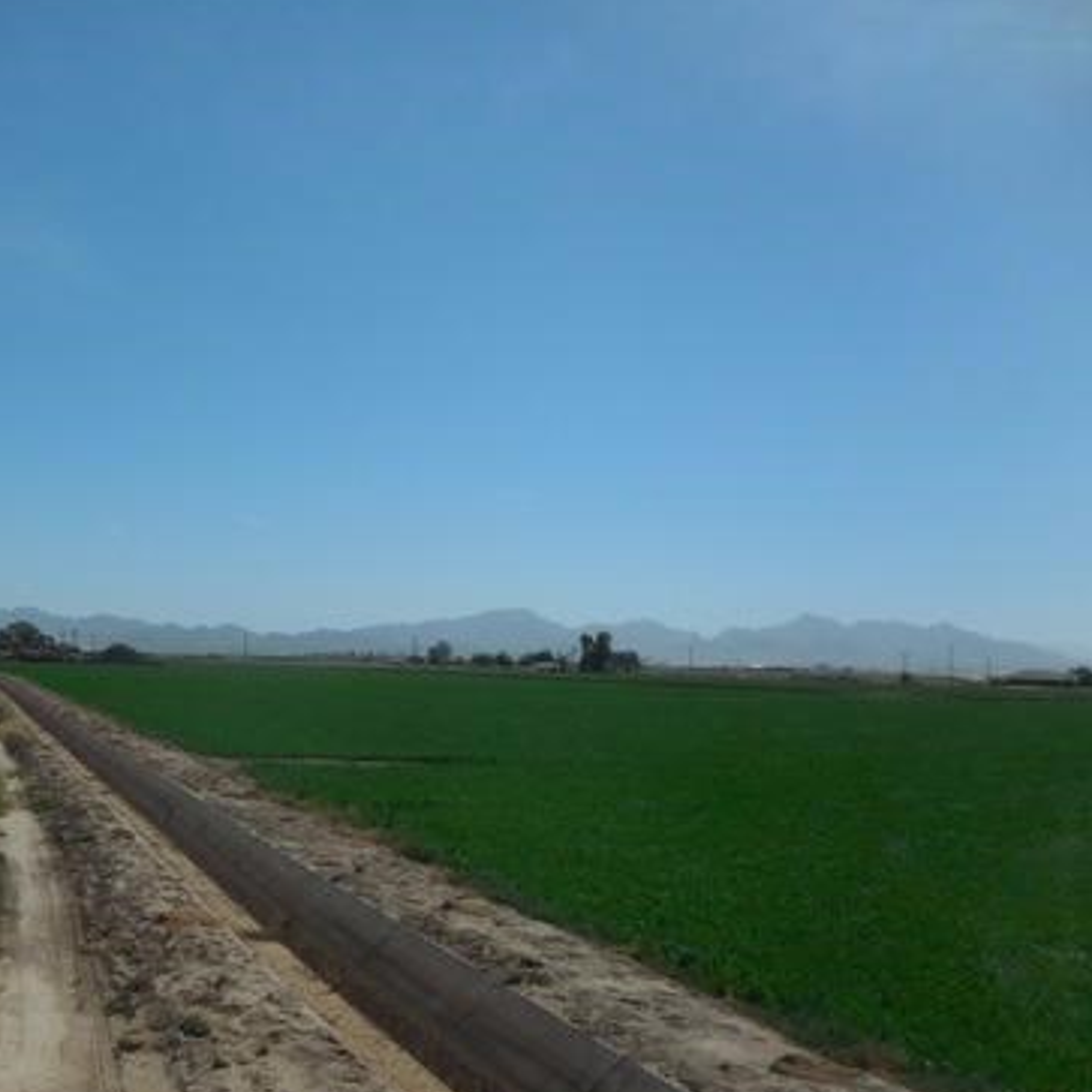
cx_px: 184
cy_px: 608
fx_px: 1392
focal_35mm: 39
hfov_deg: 40.6
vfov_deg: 42.8
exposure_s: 1/1000
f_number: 6.6
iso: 125
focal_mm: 4.5
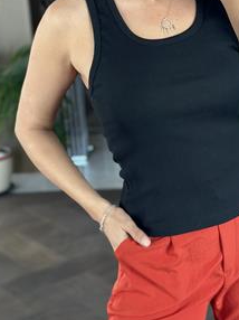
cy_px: 60
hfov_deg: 17.2
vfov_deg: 22.7
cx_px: 199
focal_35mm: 85
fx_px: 784
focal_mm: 6.86
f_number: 1.78
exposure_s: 1/60
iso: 160
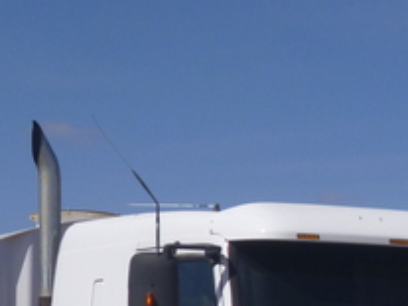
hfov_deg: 11.6
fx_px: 2003
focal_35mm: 170
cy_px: 446
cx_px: 302
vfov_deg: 8.5
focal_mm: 7.9
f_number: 11
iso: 100
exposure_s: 1/160
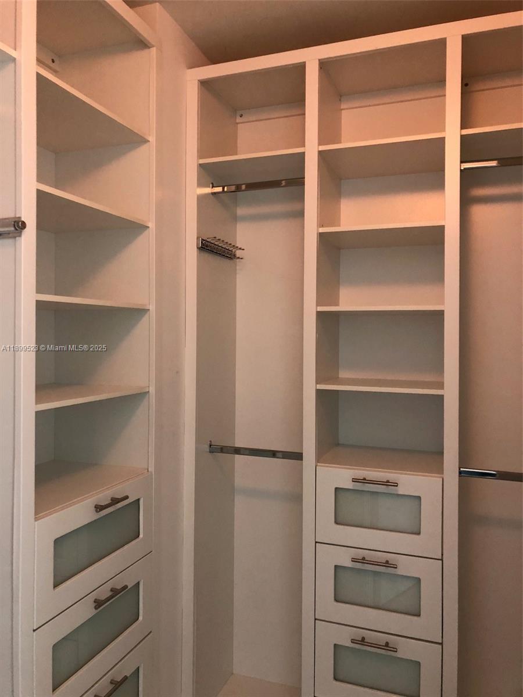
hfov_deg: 49.7
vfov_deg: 63.4
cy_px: 348
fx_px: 564
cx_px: 262
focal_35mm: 28
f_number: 1.8
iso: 50
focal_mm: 4
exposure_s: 1/15
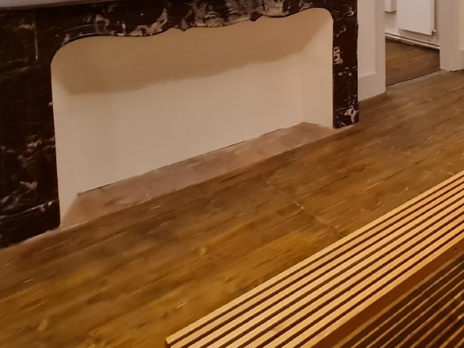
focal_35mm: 32
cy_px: -33
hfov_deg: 42.3
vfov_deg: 37.3
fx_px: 429
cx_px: 530
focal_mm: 2.2
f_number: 2.2
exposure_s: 1/33
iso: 320
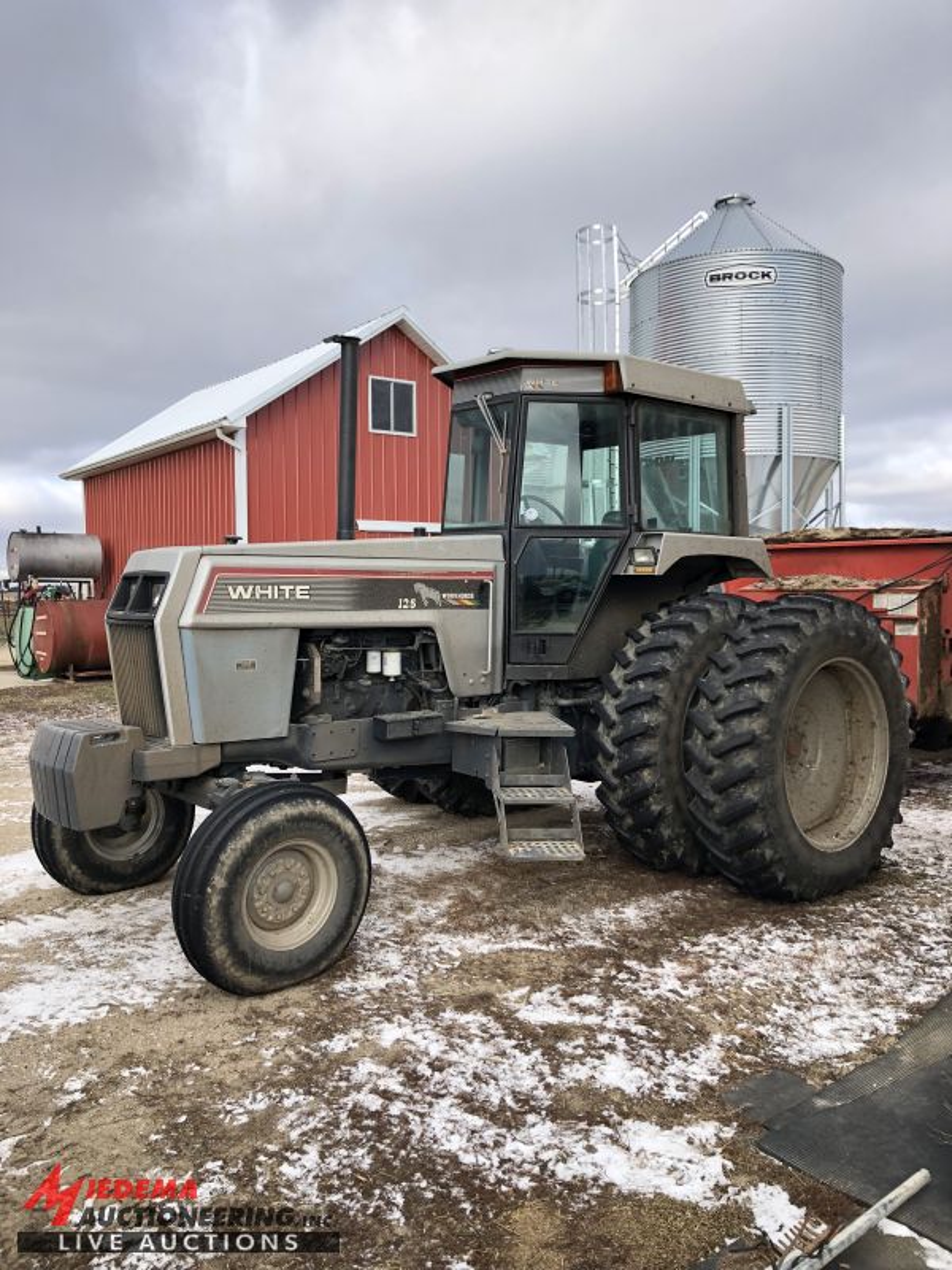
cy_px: 635
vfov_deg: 63.4
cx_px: 476
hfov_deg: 49.7
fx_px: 1027
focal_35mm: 28
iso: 20
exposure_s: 1/338
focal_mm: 3.99
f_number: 1.8
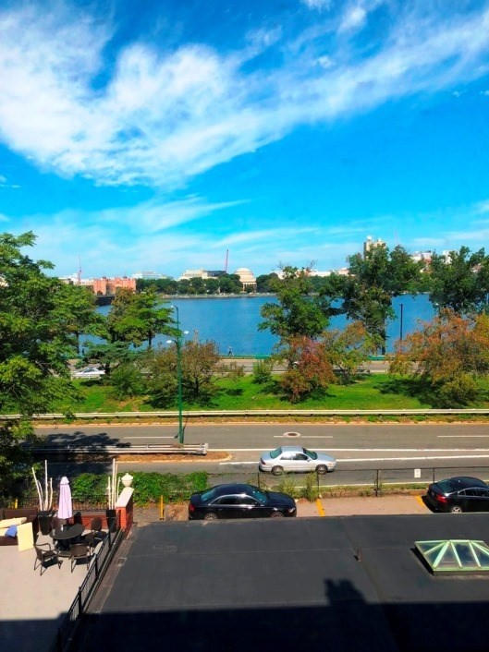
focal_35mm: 28
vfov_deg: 63.5
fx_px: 528
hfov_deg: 49.7
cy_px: 326
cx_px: 244
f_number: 1.8
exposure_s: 1/1919
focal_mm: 3.99
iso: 20
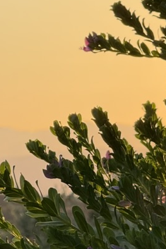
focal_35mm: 324
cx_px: 311
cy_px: 102
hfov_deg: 4.2
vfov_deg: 6.4
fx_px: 2239
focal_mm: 15.66
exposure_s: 1/393
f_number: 2.8
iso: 64
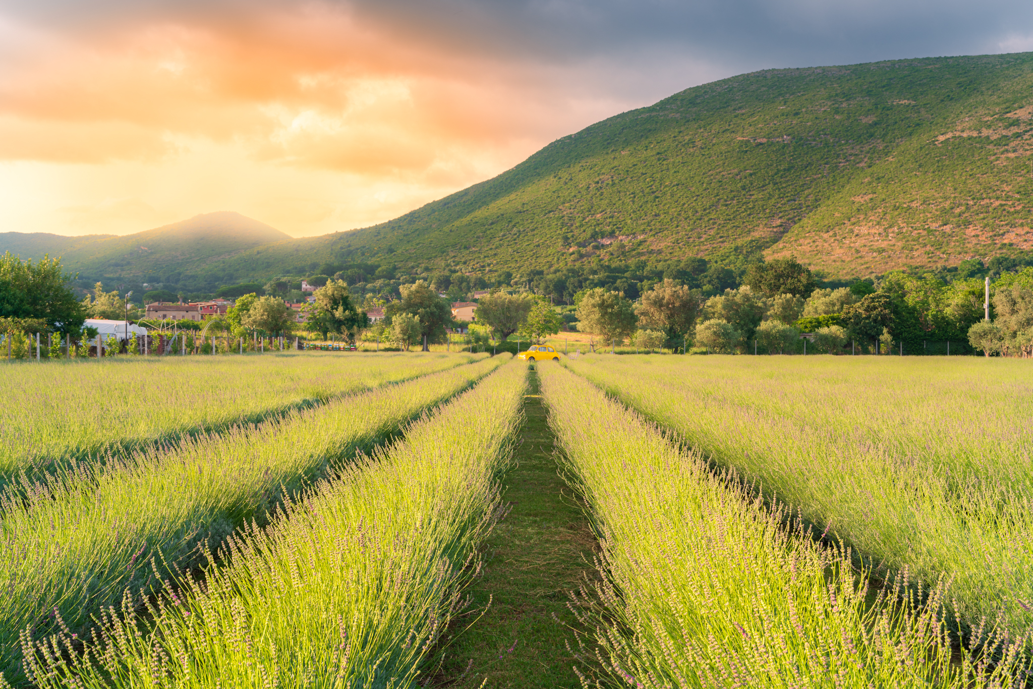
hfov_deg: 48.5
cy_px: 344
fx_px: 1148
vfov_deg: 33.4
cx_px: 516
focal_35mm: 40
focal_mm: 40
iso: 100
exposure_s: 1/25
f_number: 10
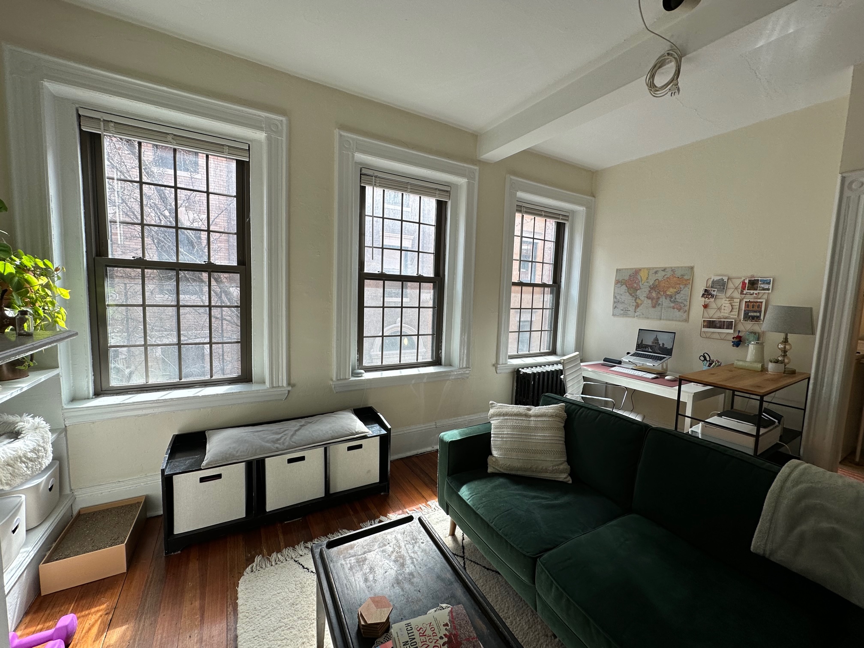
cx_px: 432
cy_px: 324
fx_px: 349
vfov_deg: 85.7
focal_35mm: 14
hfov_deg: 102.1
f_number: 2.2
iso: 50
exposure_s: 1/99
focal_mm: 2.22
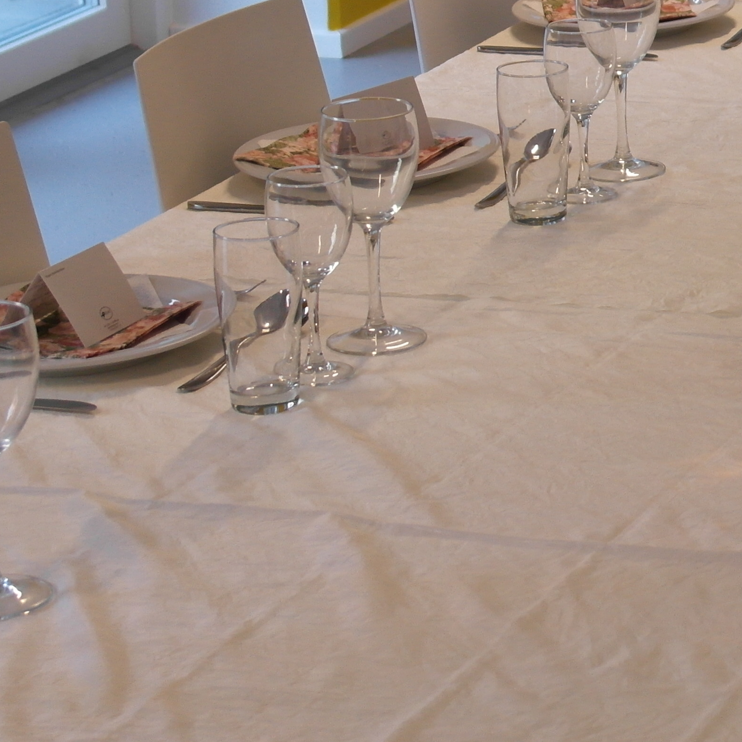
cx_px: 1205
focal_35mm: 157
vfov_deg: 11.0
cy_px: -118
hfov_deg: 10.6
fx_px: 3807
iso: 400
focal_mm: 35
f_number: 4.5
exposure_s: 1/30
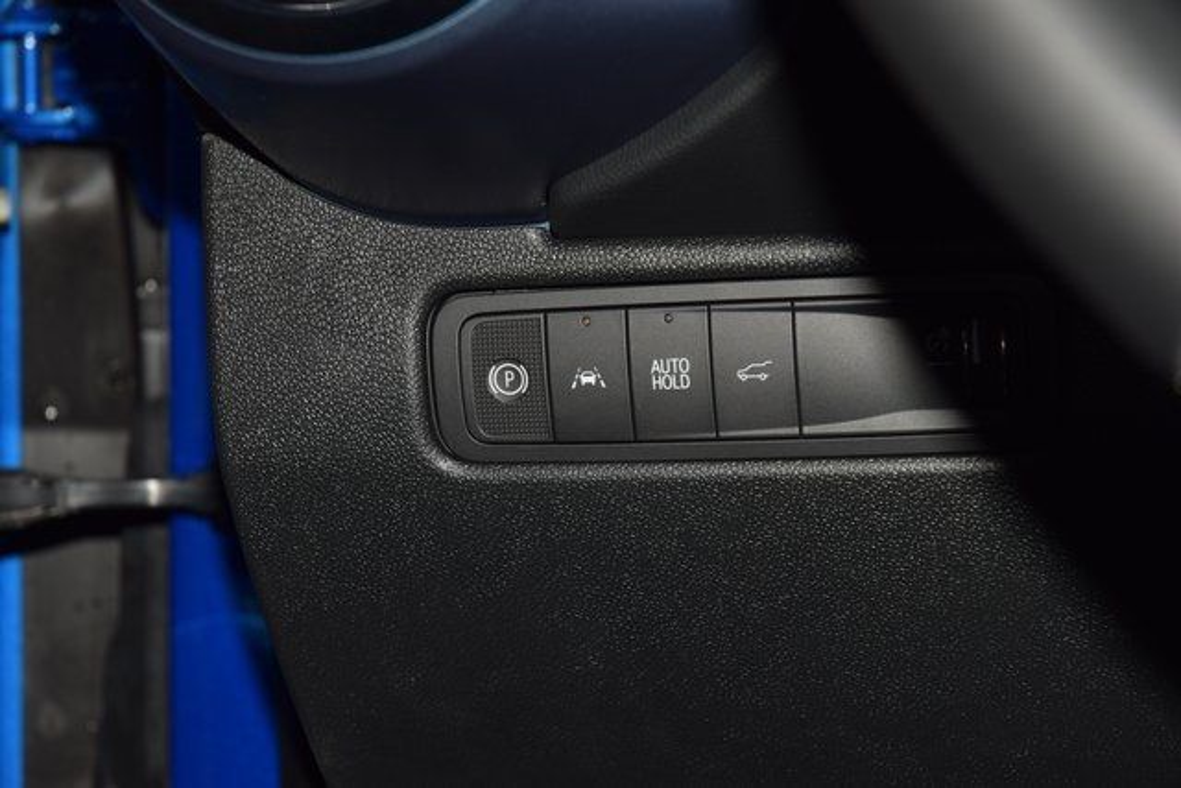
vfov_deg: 13.0
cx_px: 590
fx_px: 3445
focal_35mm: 105
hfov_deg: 19.5
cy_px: 394
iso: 100
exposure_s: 1/125
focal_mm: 70
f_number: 8
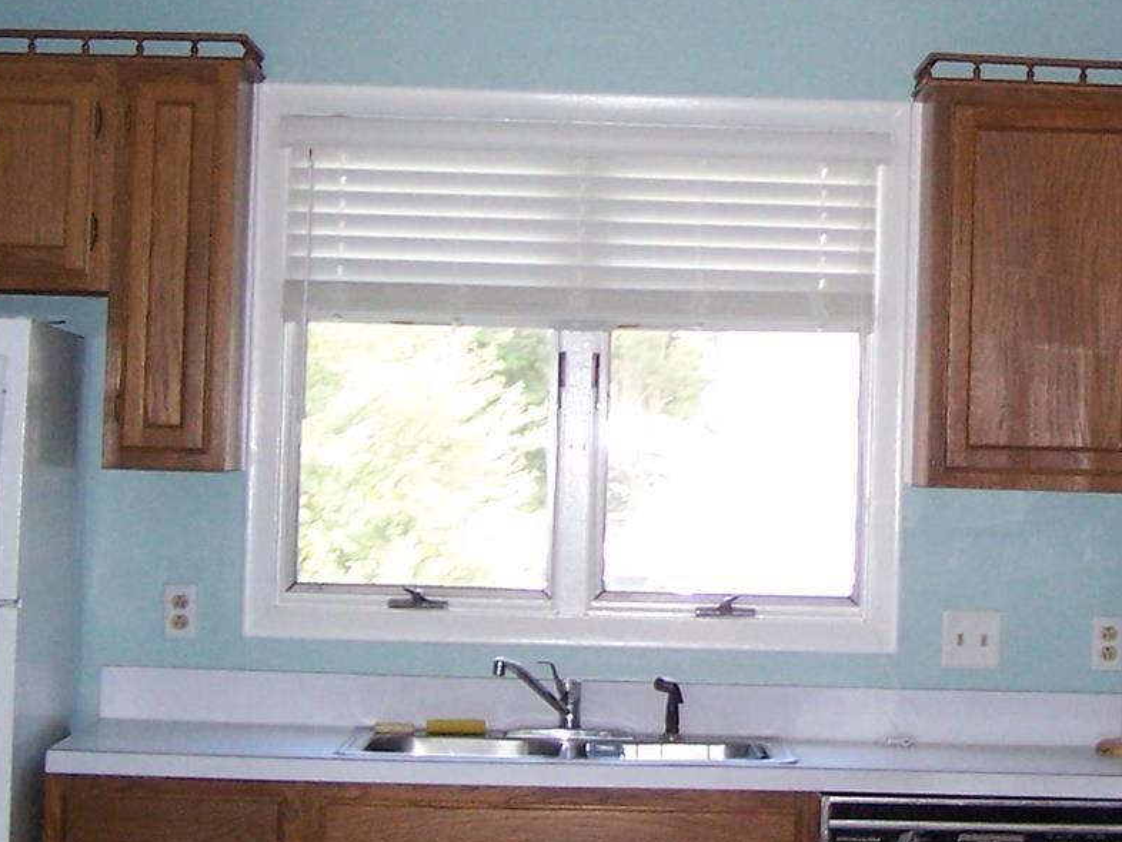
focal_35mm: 99
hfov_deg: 19.6
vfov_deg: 14.9
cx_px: 894
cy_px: 278
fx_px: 3210
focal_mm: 6.3
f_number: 2.8
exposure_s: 1/60
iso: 140
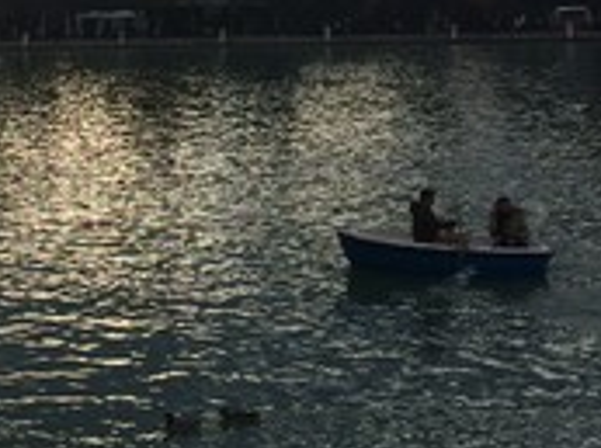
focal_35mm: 84
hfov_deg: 22.7
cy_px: -33
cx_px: 59
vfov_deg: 17.0
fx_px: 1455
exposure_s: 1/1580
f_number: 2.2
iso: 32
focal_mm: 4.15
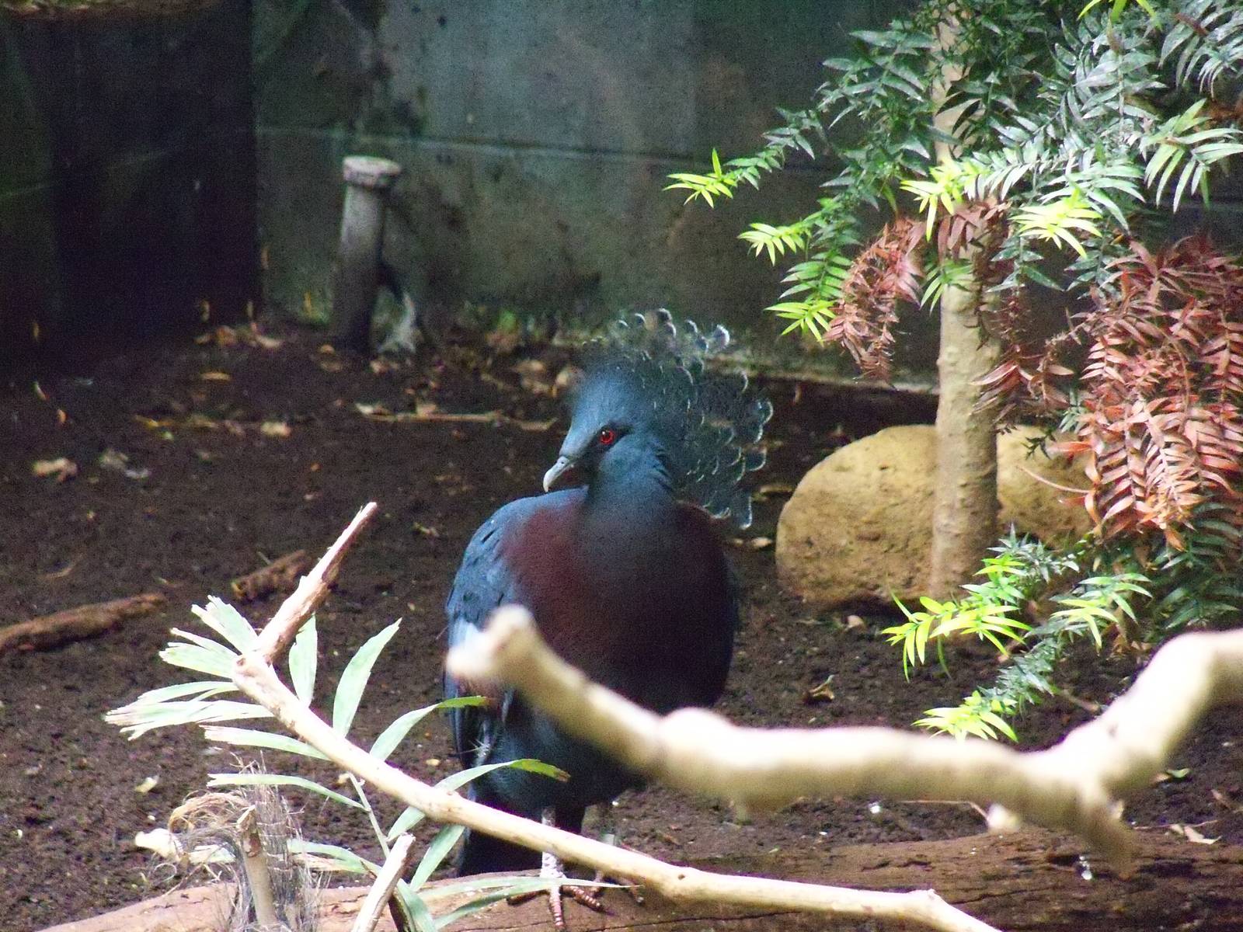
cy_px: 466
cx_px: 622
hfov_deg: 5.7
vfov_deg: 4.2
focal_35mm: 350
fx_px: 12568
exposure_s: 1/200
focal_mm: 62
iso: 1600
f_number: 4.8
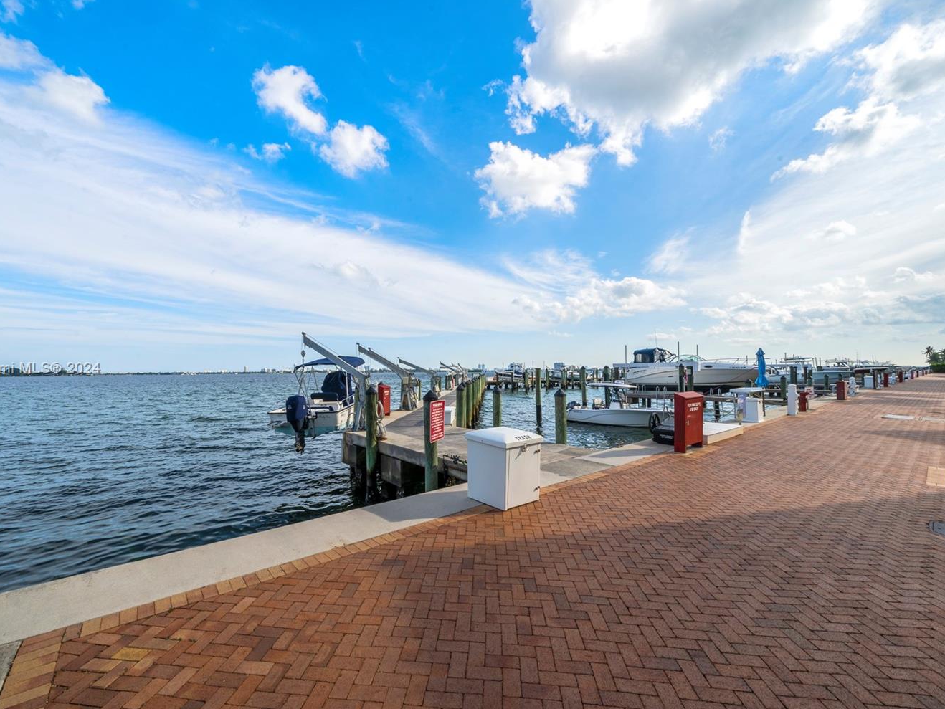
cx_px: 445
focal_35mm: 14
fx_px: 382
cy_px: 369
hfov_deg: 101.9
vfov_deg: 85.6
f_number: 16
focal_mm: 12
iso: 160
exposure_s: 1/125
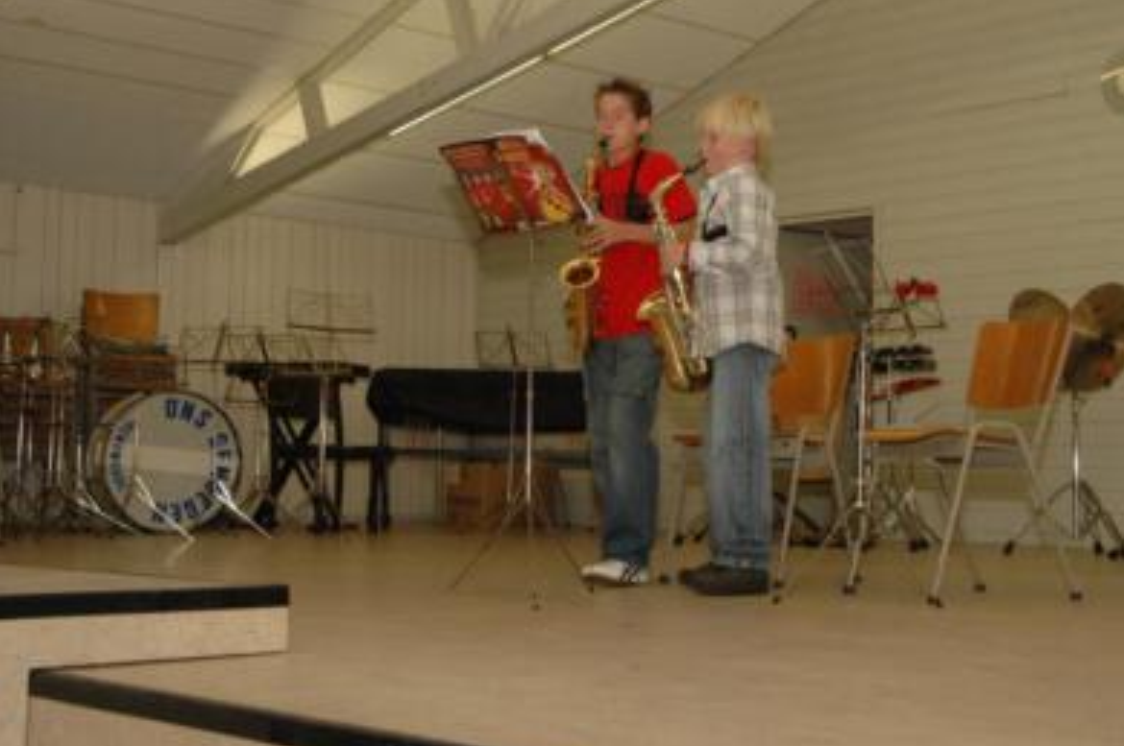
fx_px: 1860
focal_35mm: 60
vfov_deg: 22.7
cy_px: 325
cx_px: 623
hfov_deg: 33.6
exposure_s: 1/80
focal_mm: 31
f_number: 6.3
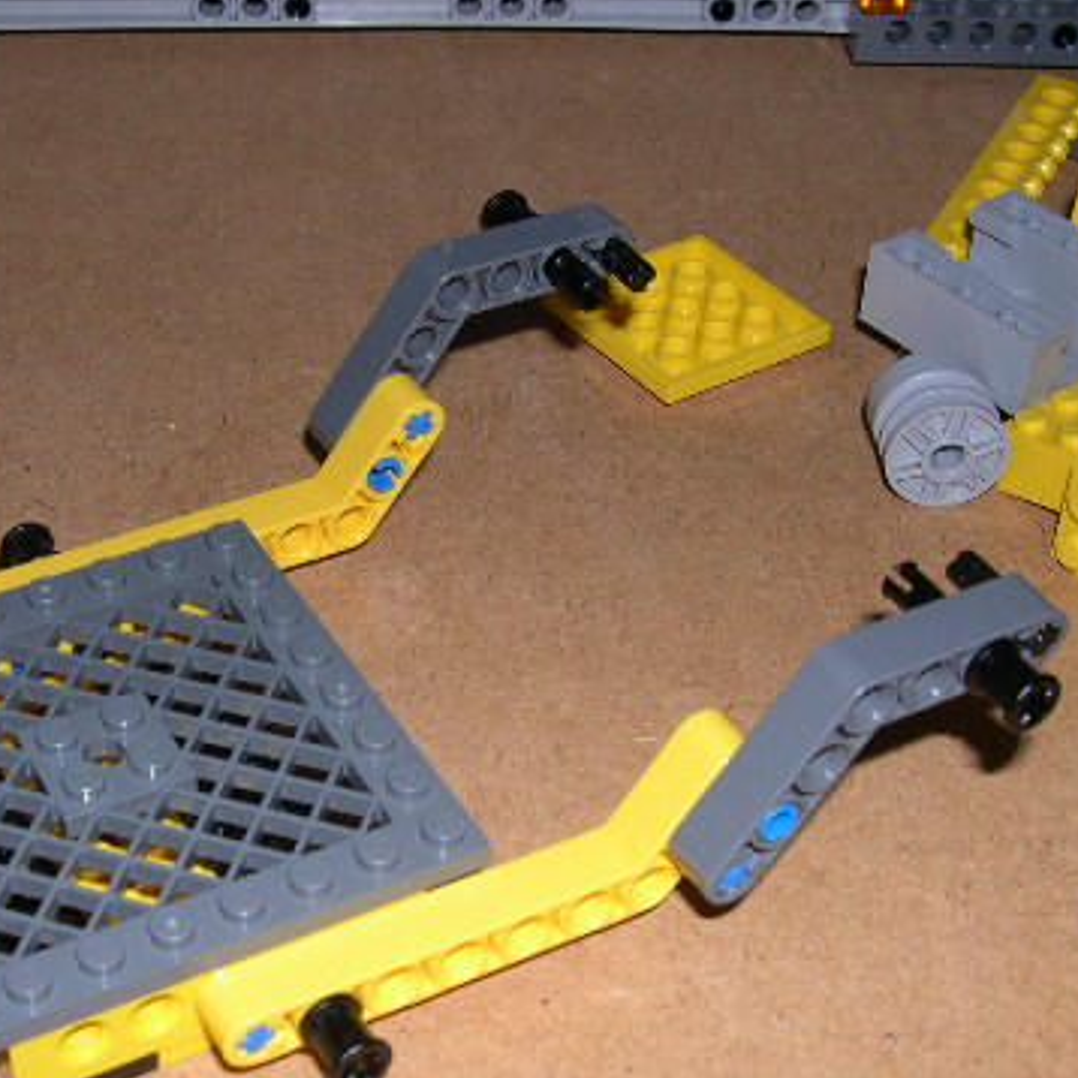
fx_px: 2114
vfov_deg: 28.5
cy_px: 647
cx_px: 391
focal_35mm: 60
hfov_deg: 28.5
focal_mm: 8
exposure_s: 1/60
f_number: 7.6
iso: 100
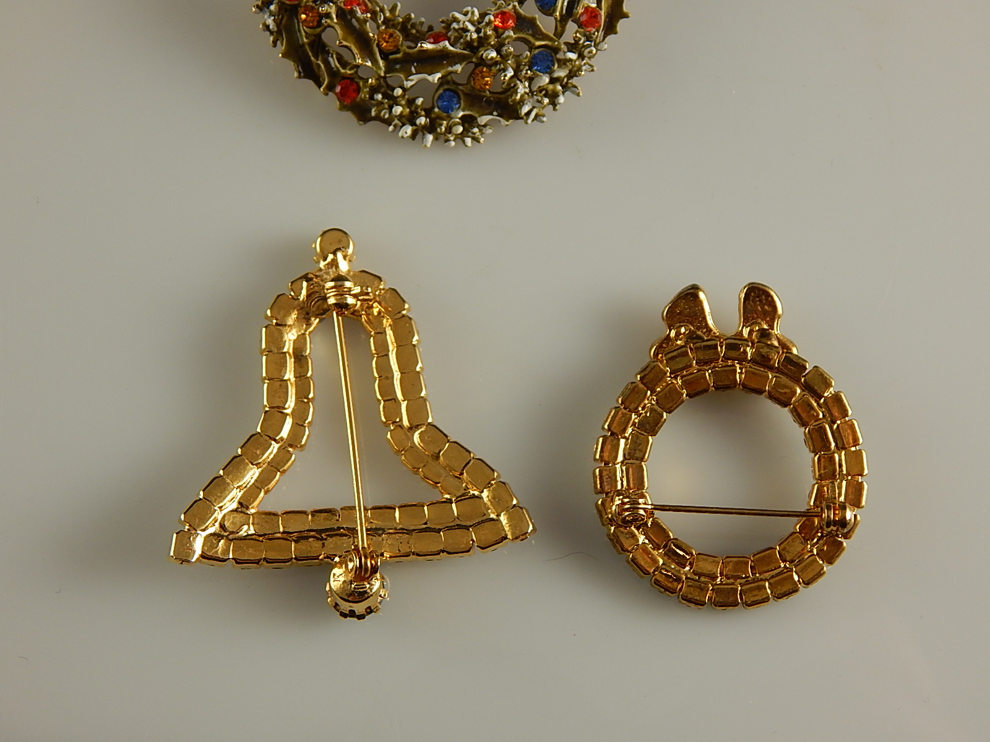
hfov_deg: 35.5
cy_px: 371
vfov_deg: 27.0
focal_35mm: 54
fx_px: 1544
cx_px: 495
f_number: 3.8
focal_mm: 9.7
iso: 125
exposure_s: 1/30
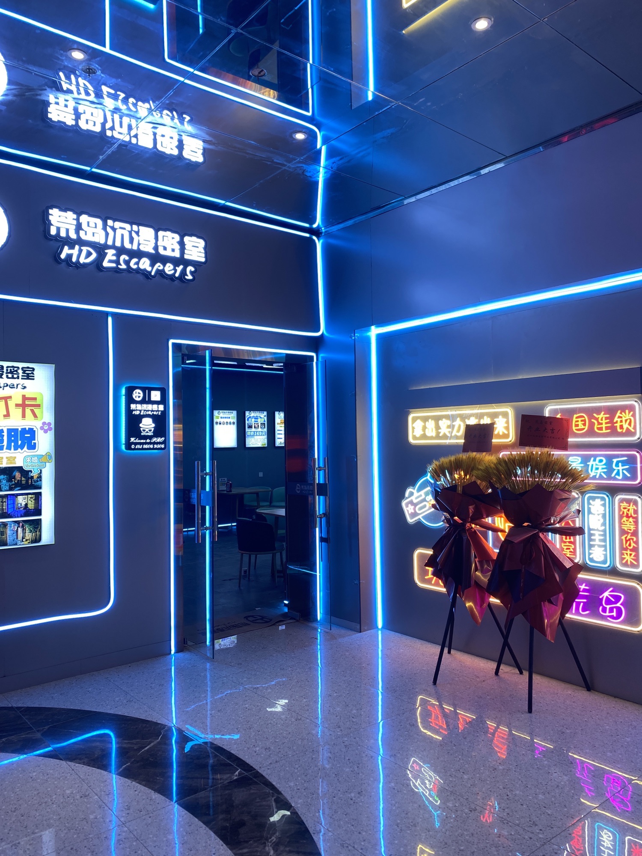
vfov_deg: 67.3
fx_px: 643
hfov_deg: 53.1
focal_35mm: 26
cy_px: 428
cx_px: 321
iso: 40
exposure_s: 1/100
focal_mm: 4.25
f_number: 1.8
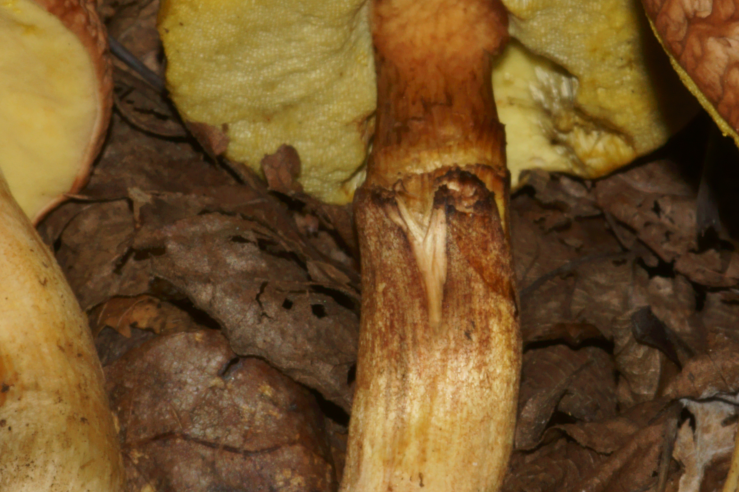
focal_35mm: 343
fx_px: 7040
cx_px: 517
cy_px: 164
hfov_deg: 6.0
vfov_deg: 4.0
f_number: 22
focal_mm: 100
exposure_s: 1/60
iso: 200
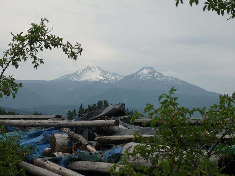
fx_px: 679
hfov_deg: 19.6
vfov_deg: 14.8
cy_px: 88
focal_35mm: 100
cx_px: 118
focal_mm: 16.5
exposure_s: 1/640
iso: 100
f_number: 5.1
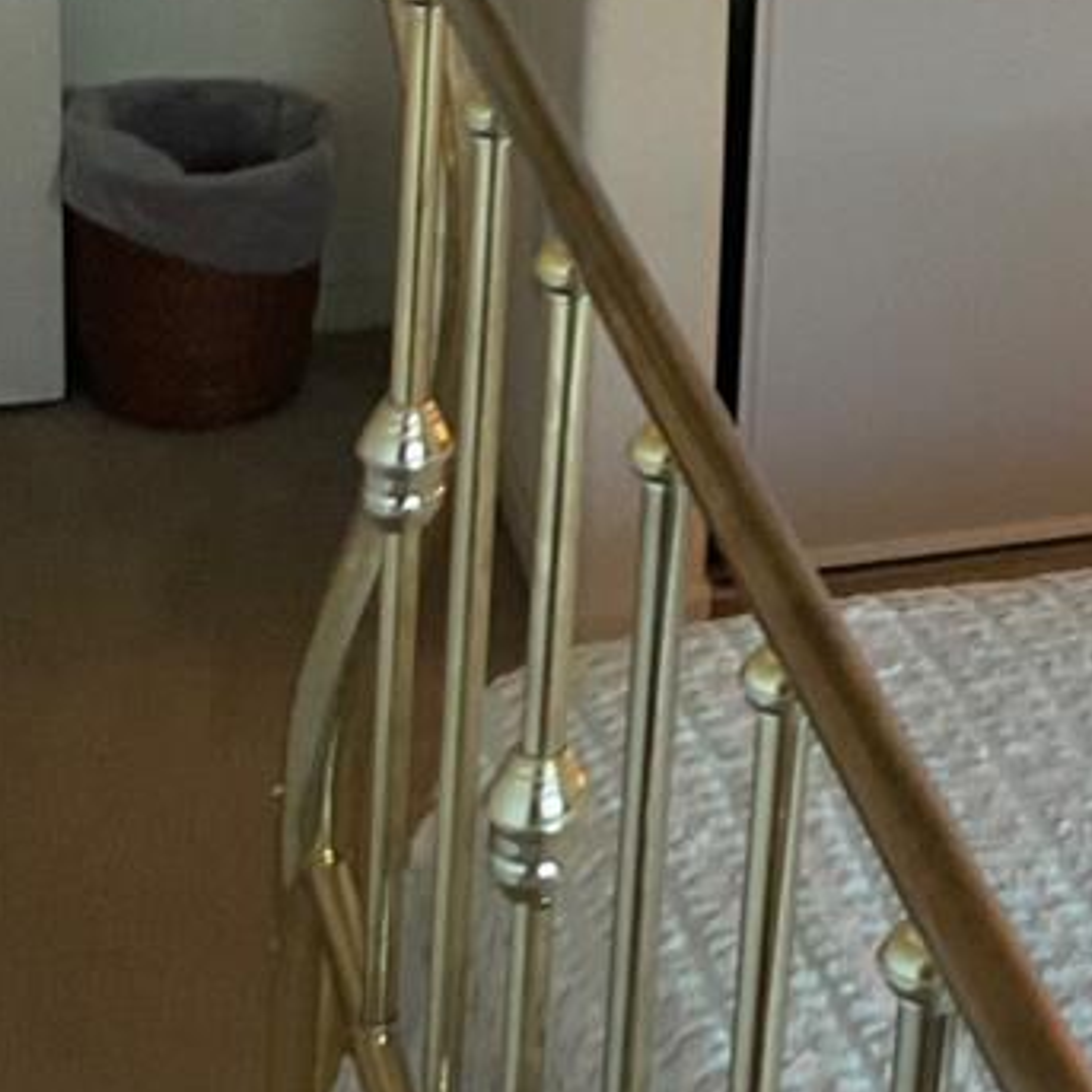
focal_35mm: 112
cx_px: 1568
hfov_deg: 14.6
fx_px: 3997
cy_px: -309
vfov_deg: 14.9
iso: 100
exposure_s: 1/60
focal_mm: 3
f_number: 1.8
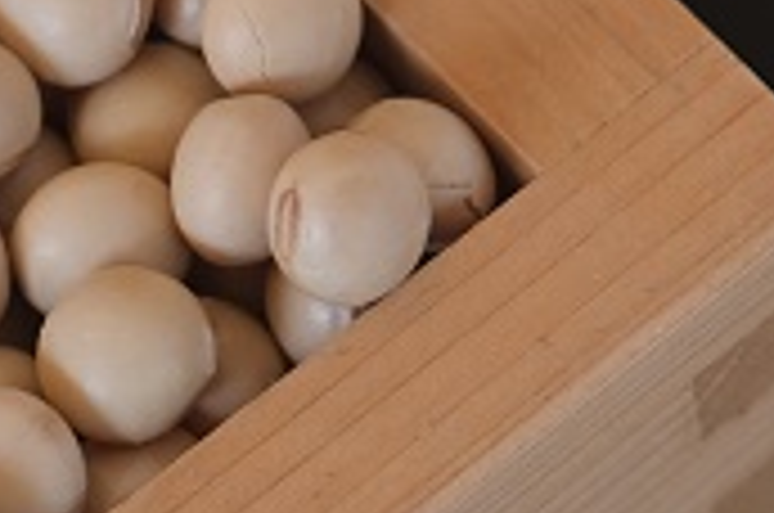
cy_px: -112
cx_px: 1404
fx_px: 6631
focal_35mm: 309
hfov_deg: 6.5
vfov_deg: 4.4
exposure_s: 1/160
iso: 320
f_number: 3.6
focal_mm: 35
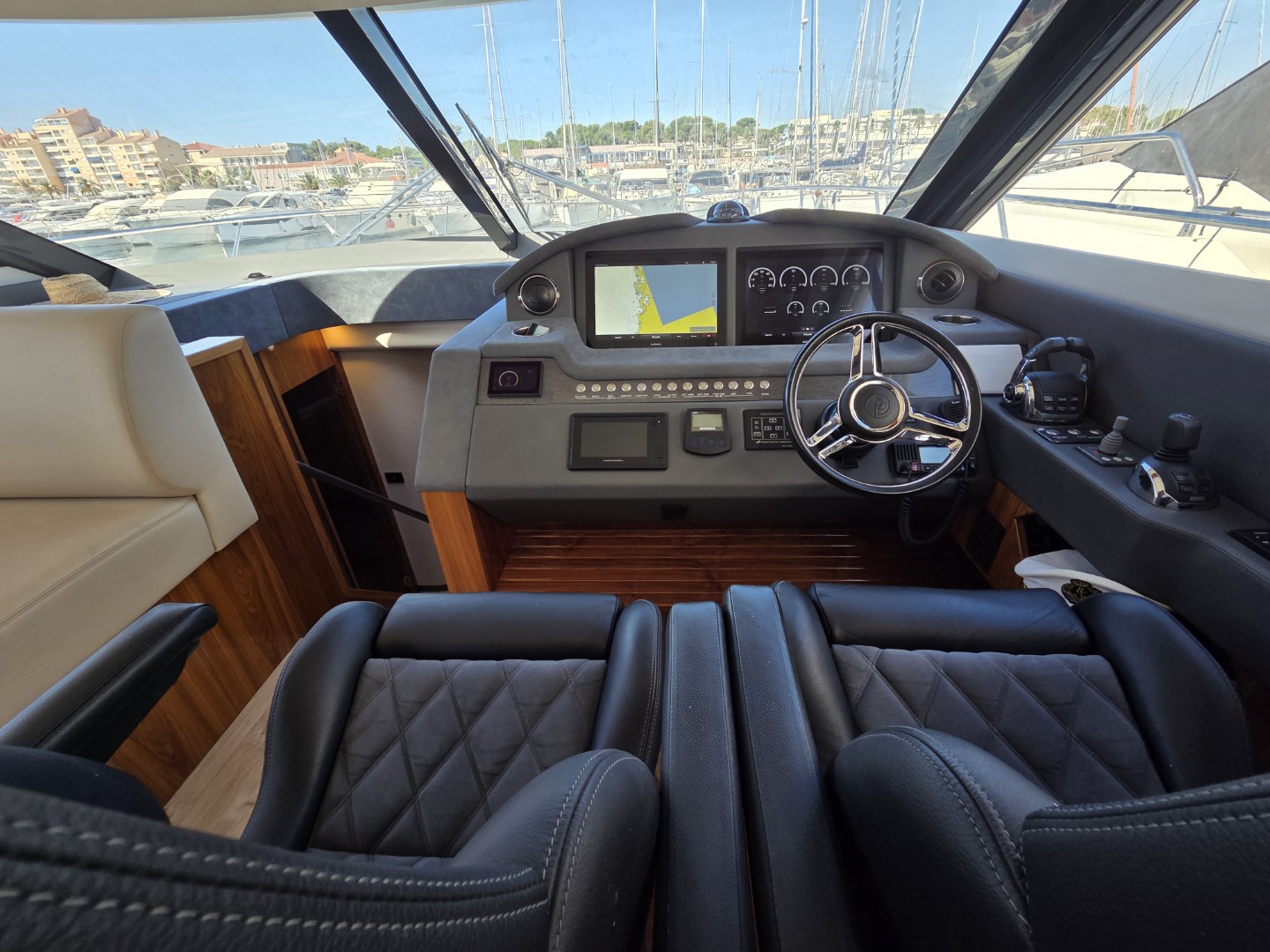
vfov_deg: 89.9
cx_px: 635
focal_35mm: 13
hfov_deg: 106.2
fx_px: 477
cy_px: 476
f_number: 2.2
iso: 50
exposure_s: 1/336
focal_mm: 2.2
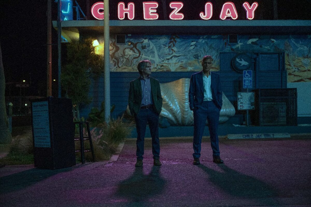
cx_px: 156
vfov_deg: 28.6
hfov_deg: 41.9
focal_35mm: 47
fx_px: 406
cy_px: 104
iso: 3200
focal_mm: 47
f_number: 2.8
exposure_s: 1/640
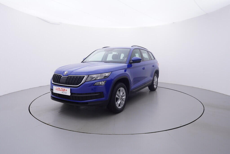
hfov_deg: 77.3
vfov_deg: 56.2
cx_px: 115
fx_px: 144
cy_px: 77
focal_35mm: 22
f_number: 5
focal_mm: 15
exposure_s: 1/80
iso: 200
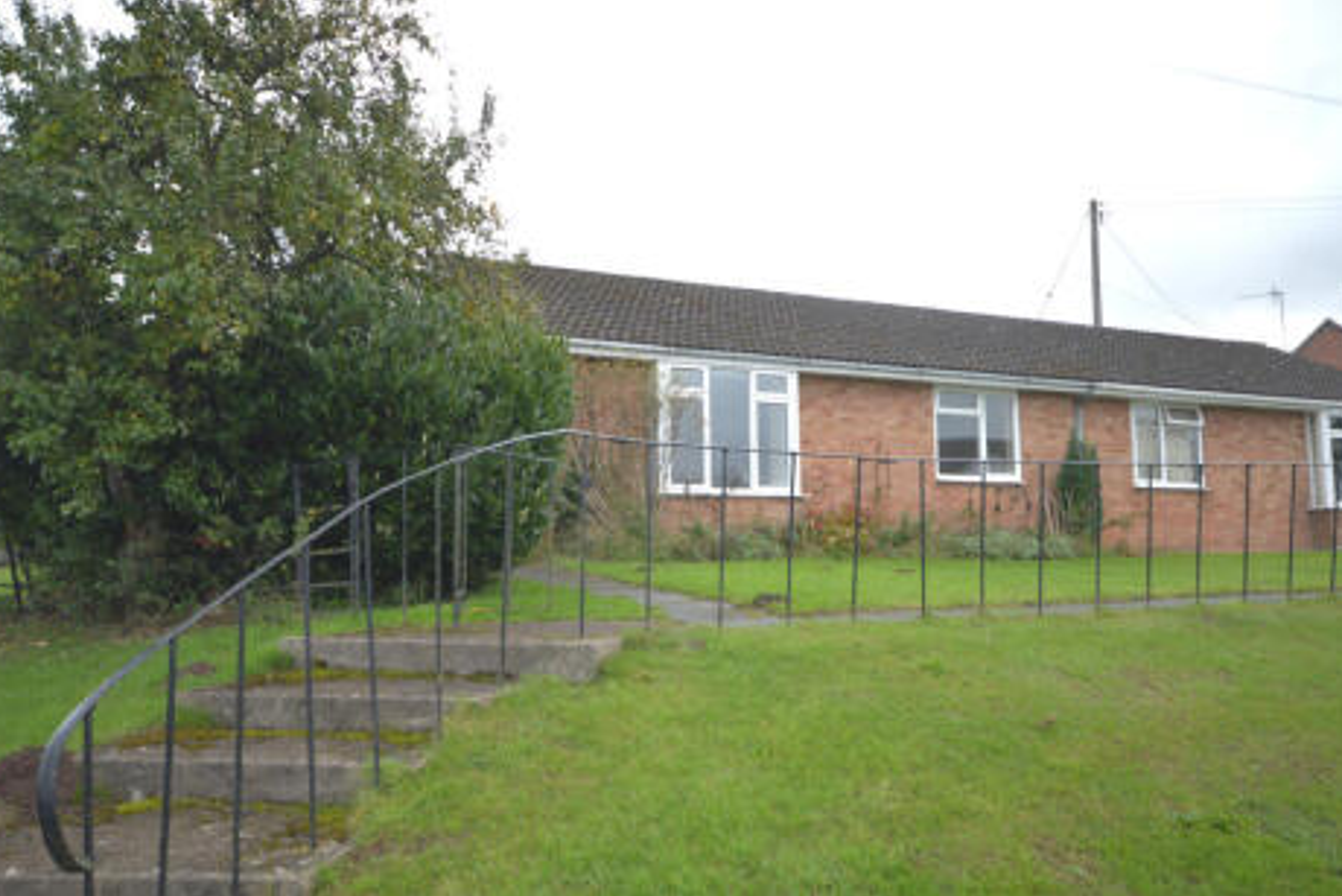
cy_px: 436
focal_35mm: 31
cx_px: 677
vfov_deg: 42.4
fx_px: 1156
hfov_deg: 60.3
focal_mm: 20
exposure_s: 1/125
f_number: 5.6
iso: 160
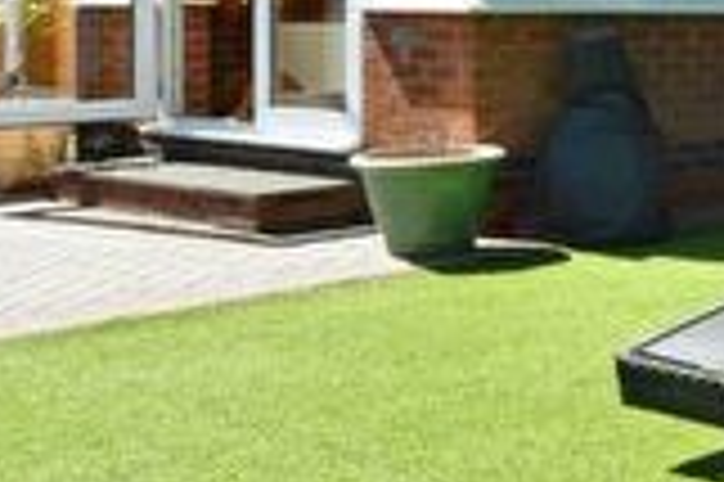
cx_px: 1030
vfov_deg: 20.6
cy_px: -108
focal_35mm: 61
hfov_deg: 26.0
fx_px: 1226
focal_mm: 14
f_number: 8
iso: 200
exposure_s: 1/250
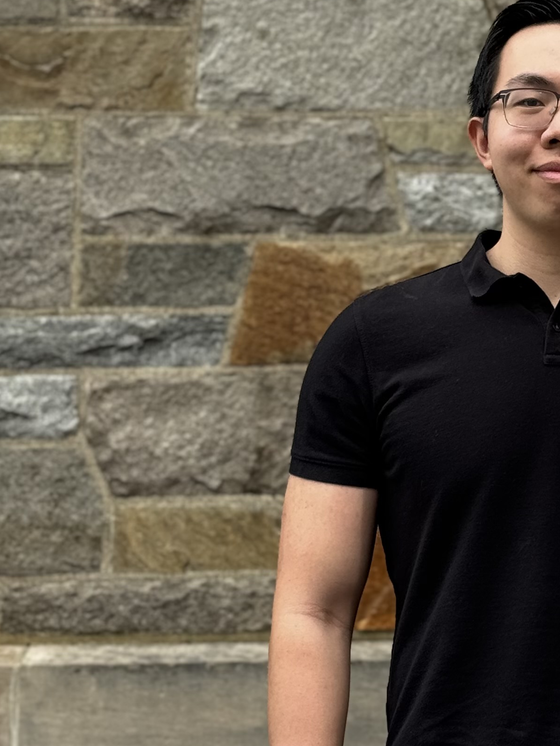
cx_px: 595
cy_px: 210
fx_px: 2609
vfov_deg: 16.2
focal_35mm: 121
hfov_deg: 12.1
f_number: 1.78
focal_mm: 6.76
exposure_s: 1/1094
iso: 64
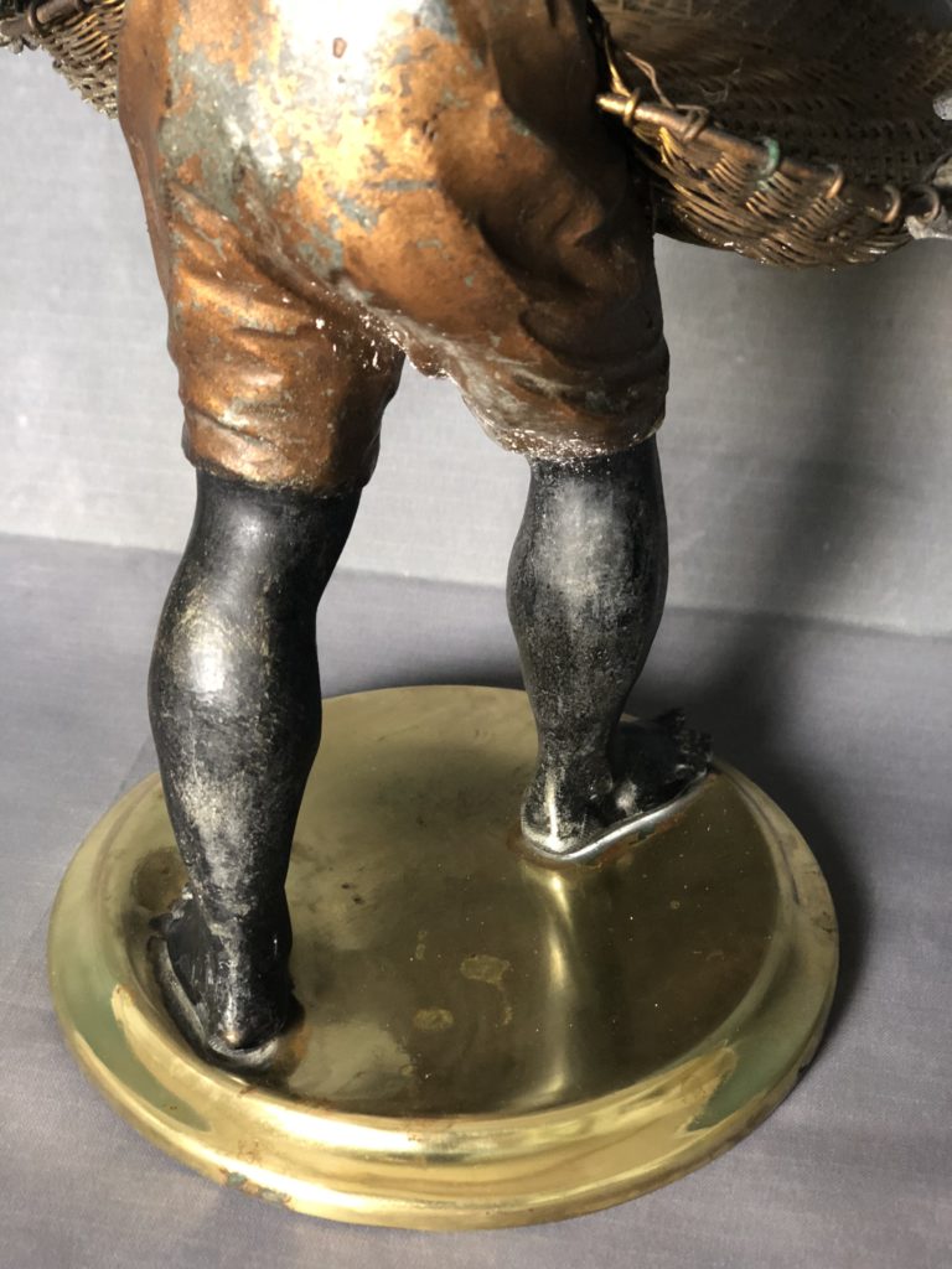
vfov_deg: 36.8
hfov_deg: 28.0
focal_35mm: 52
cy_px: 634
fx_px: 1907
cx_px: 476
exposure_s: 1/10
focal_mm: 6
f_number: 2.4
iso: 160
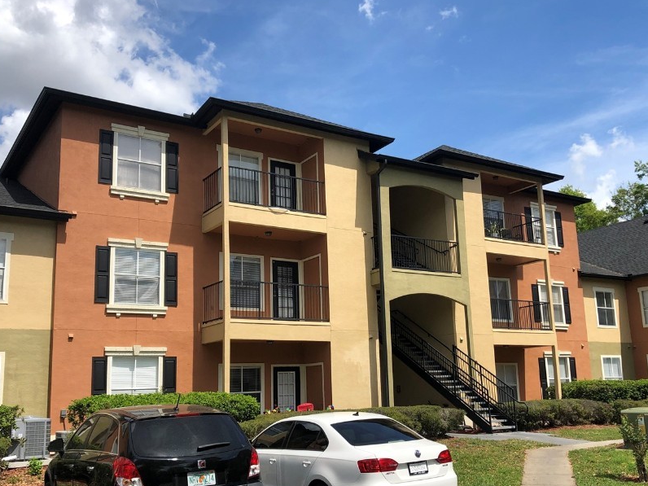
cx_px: 329
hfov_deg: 51.4
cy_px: 269
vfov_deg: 39.6
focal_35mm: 36
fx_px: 674
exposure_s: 1/2288
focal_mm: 3.99
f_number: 1.8
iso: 20
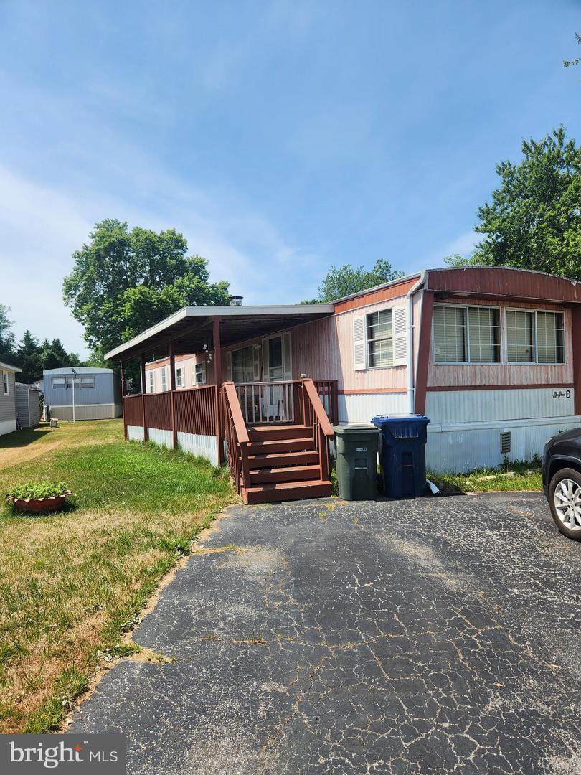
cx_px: 290
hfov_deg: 58.9
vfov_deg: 73.9
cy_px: 388
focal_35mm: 23
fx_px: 515
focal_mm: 5.4
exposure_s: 1/1290
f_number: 1.8
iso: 20
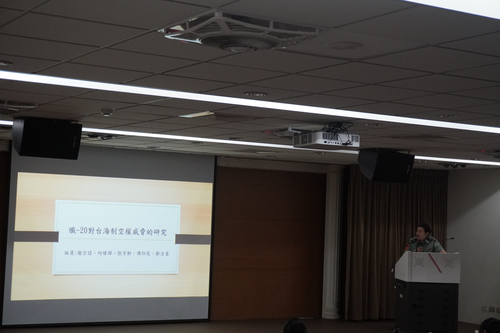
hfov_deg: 31.9
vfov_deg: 21.6
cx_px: 250
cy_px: 166
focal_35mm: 63
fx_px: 875
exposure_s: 1/160
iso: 2500
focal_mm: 42
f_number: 5.6
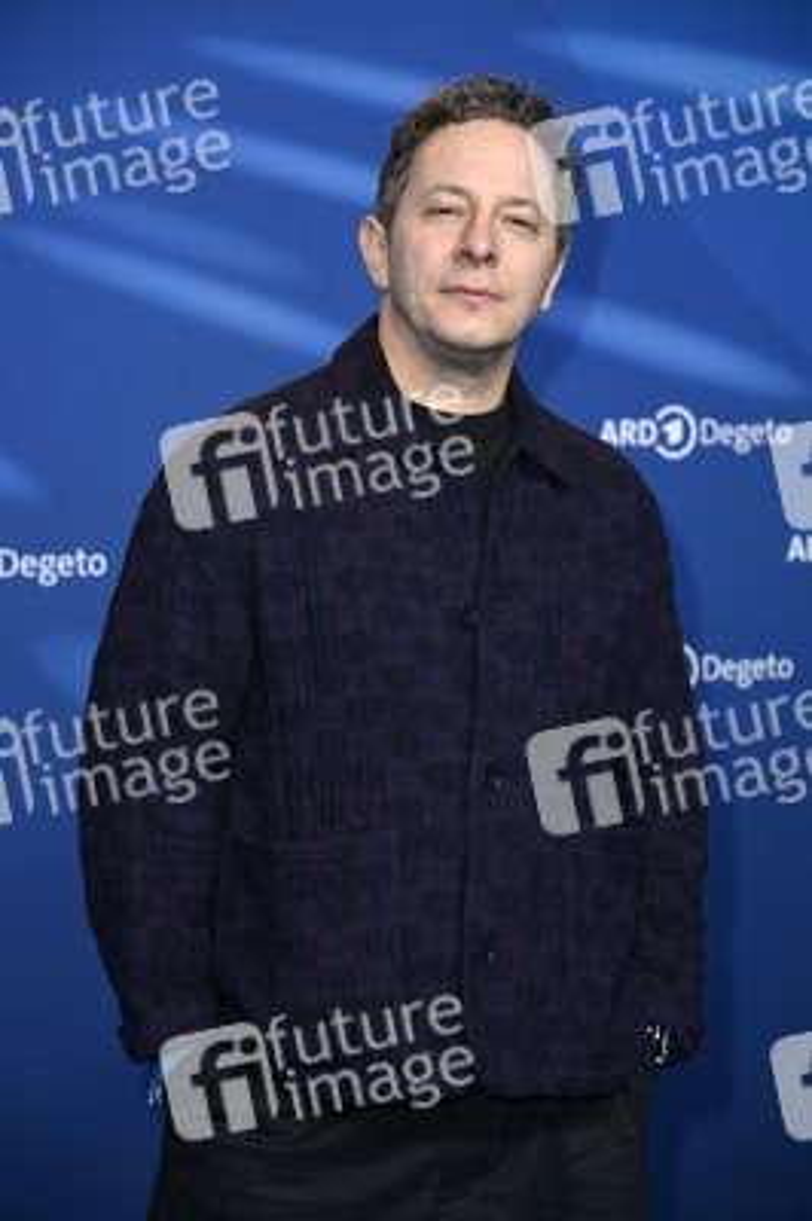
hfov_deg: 13.0
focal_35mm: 105
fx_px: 3558
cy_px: 610
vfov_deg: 19.5
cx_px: 406
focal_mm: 105
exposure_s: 1/250
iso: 1000
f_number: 5.6
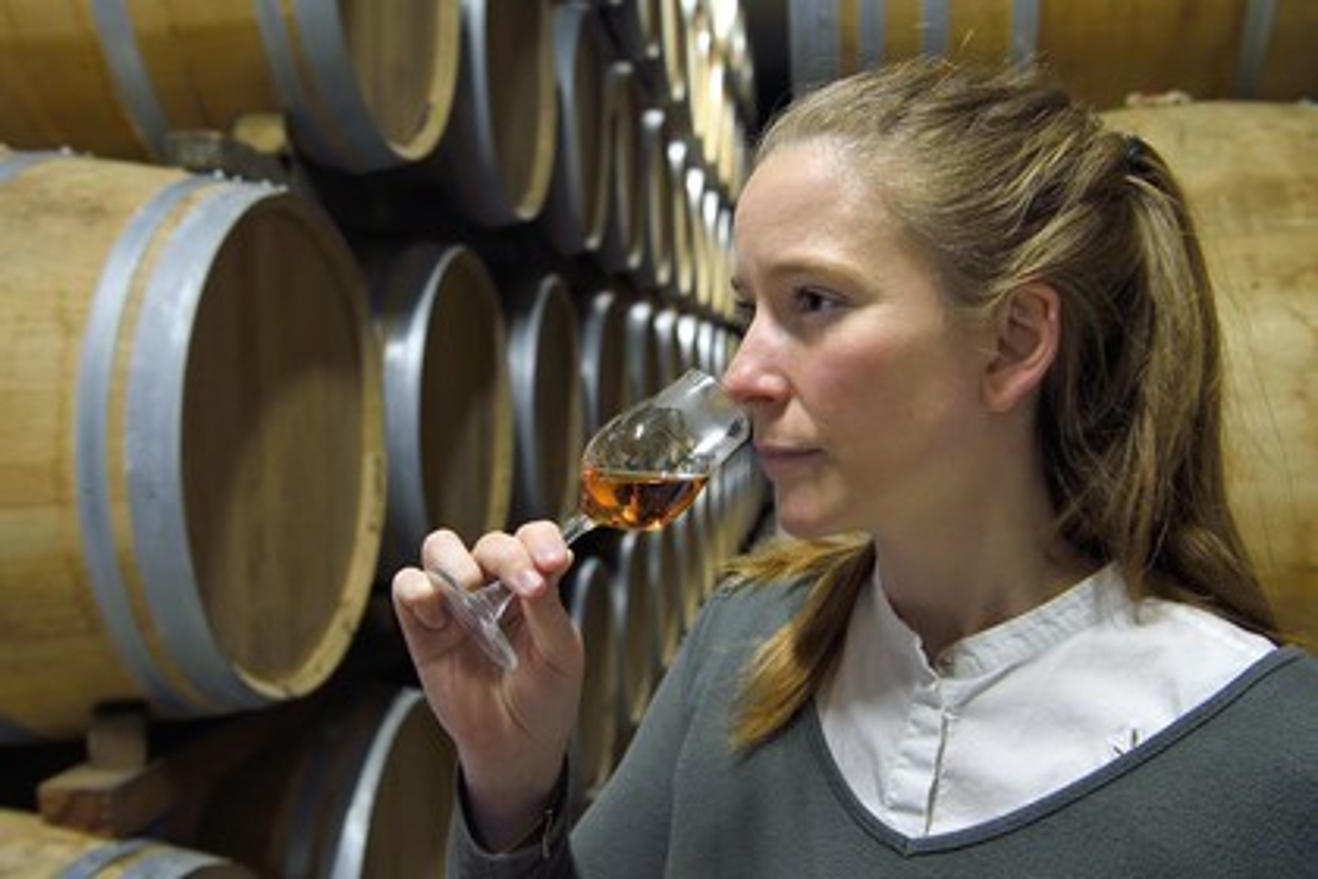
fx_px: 1391
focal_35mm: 38
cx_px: 659
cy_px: 440
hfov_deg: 50.7
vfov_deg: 35.1
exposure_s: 1/25
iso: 1600
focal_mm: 38
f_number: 6.3
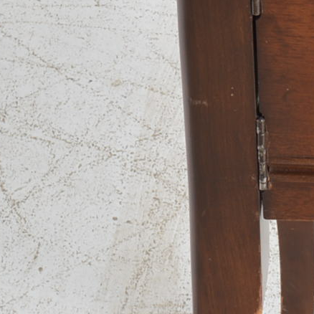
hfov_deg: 8.3
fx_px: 2155
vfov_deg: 8.1
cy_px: -191
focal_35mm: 210
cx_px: 288
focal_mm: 24
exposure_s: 1/80
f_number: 11
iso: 100
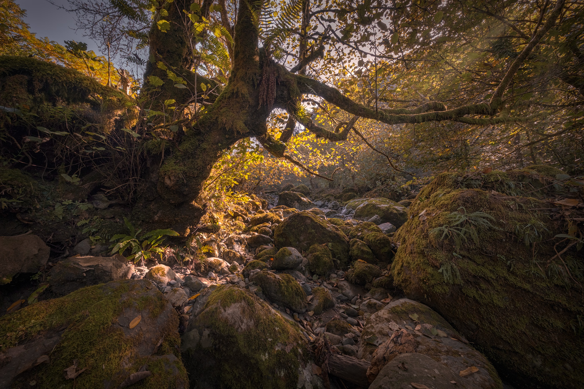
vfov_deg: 90.0
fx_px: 195
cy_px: 194
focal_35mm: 12
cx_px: 292
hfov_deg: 112.6
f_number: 10
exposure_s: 1/25
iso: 640
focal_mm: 8
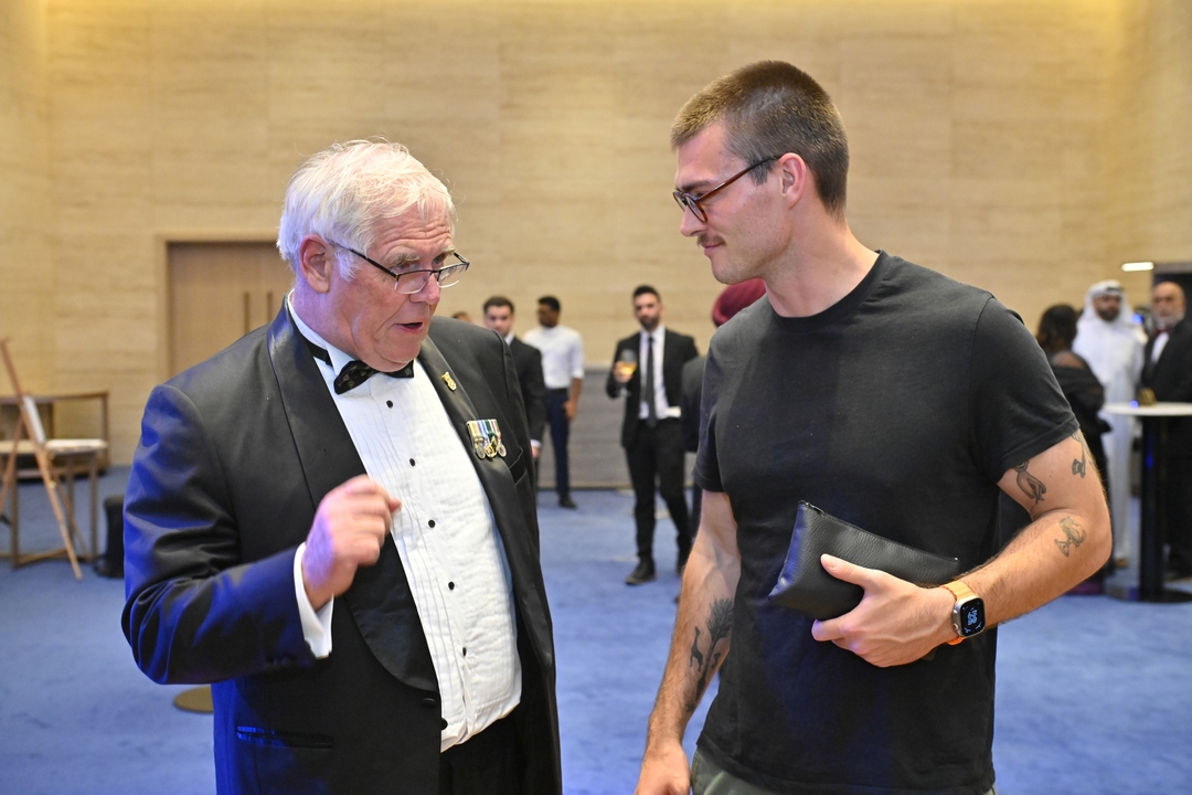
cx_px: 596
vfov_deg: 29.9
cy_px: 398
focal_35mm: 45
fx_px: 1490
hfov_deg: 43.6
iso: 4000
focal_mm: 45
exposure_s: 1/160
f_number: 4
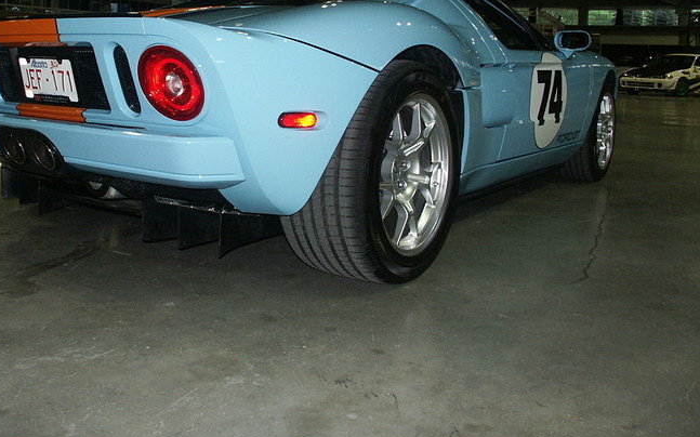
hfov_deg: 51.3
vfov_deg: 33.0
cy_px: 116
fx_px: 725
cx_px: 286
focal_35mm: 38
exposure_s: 1/45
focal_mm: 7.59
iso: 200
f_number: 2.8
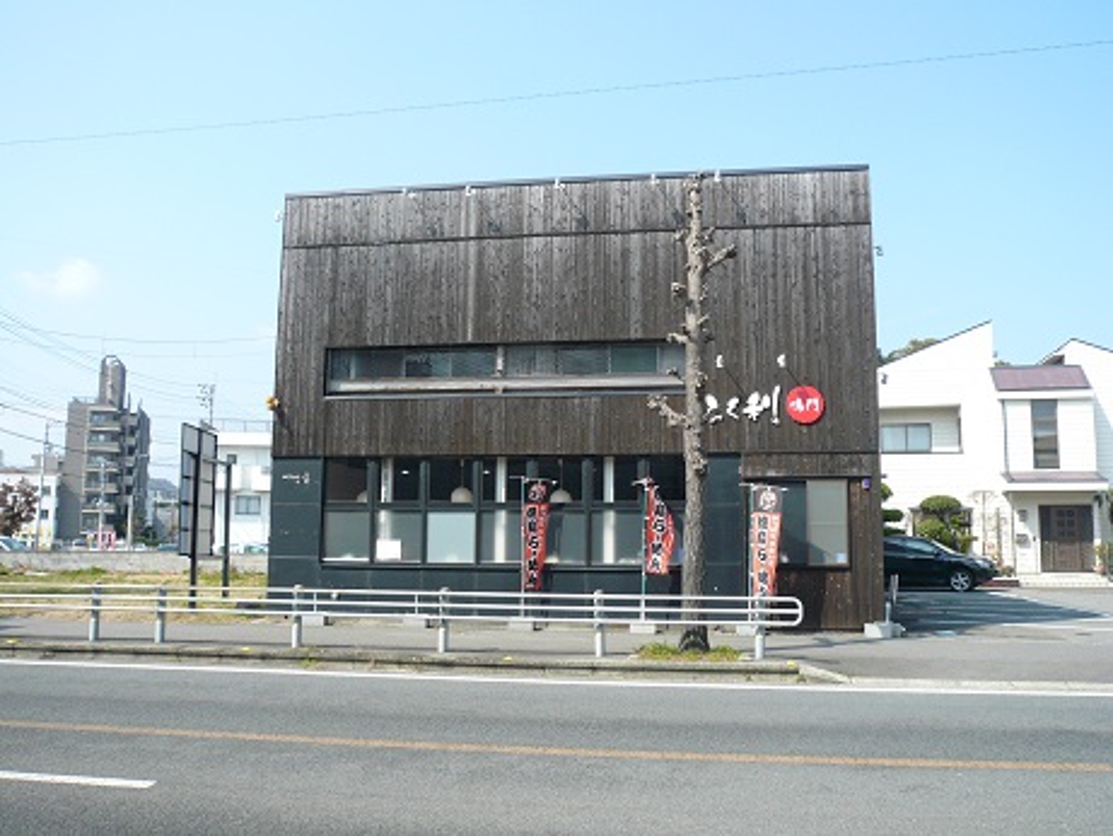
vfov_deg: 46.8
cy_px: 418
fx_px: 965
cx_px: 556
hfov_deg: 60.0
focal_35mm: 30
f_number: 8
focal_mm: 4.9
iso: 100
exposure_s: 1/125
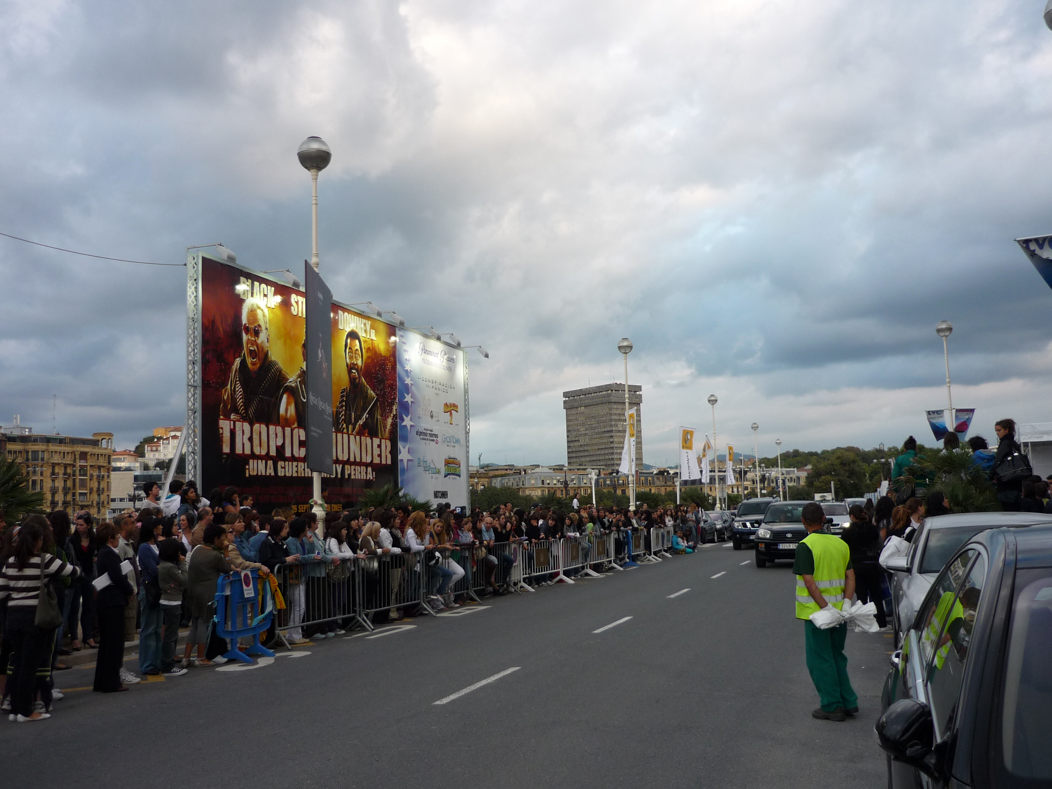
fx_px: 1003
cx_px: 526
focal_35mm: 33
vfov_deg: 42.9
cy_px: 394
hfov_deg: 55.4
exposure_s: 1/160
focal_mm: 5.5
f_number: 2.8
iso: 100
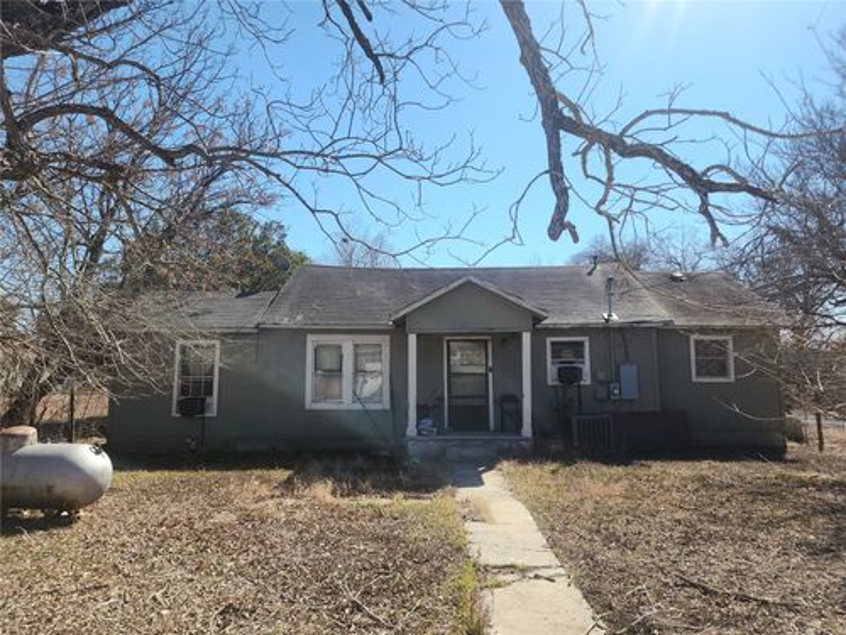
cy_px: 318
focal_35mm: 23
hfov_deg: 73.9
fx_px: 562
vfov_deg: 58.9
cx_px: 423
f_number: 1.8
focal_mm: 5.4
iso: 20
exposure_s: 1/1105
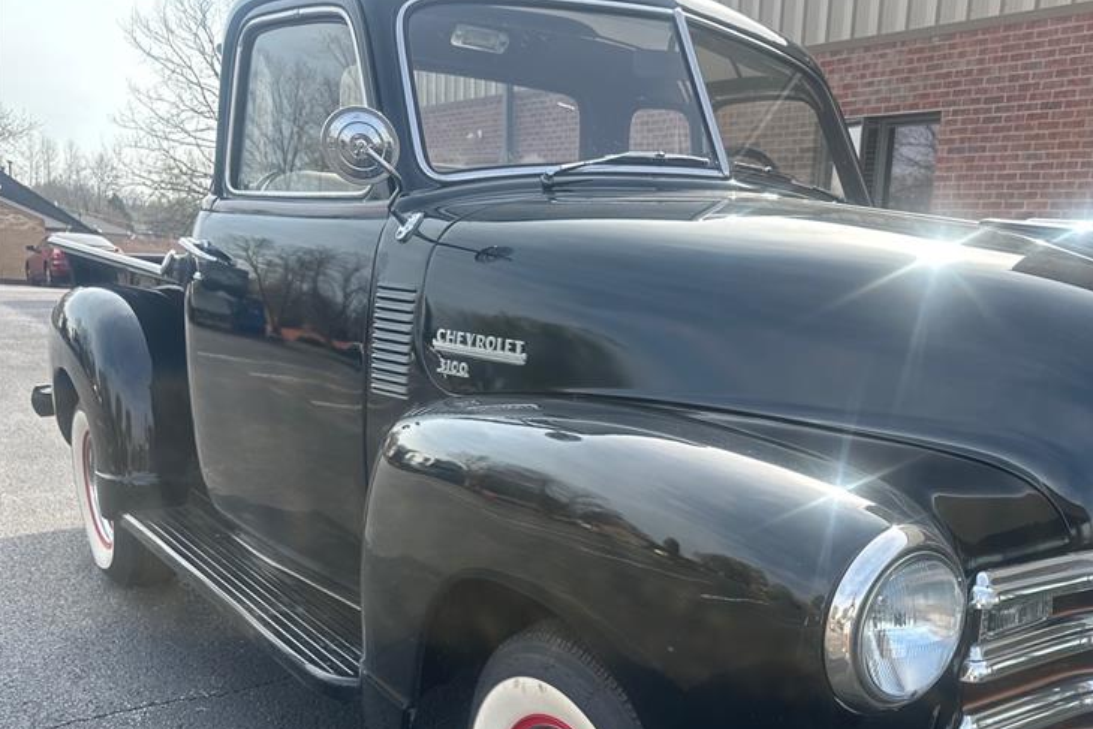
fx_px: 1063
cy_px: 557
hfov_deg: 53.0
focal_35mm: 35
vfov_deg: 36.9
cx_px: 761
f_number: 1.78
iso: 80
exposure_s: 1/1095
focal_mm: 6.86
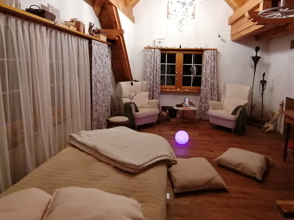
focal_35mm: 23
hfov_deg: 73.8
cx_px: 160
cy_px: 80
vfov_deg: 58.0
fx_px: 195
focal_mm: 2.7
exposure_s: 1/25
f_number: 2.4
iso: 320
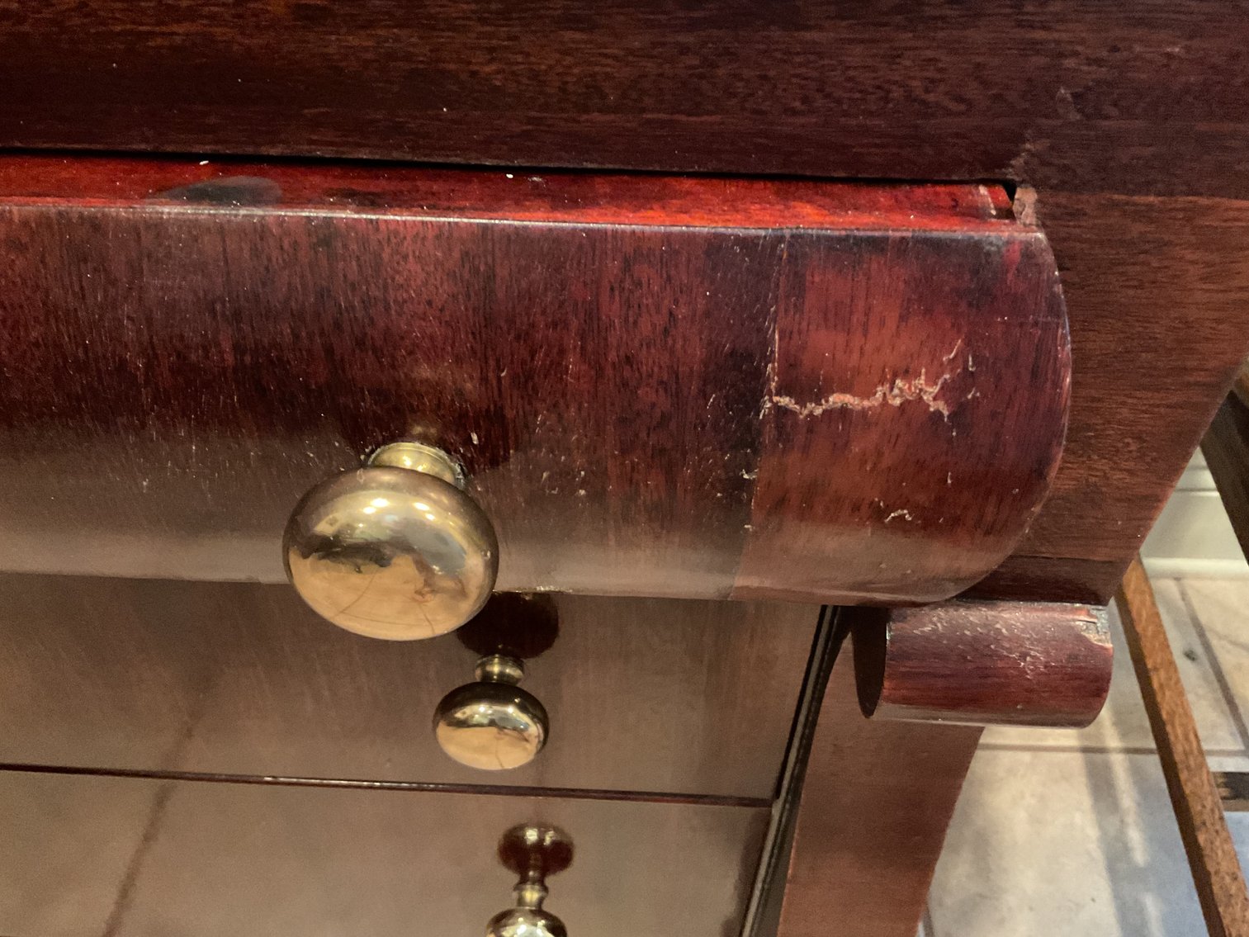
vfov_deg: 48.2
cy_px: 468
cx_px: 624
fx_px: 1046
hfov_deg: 61.7
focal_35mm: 29
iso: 500
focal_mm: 3
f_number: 1.8
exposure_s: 1/20
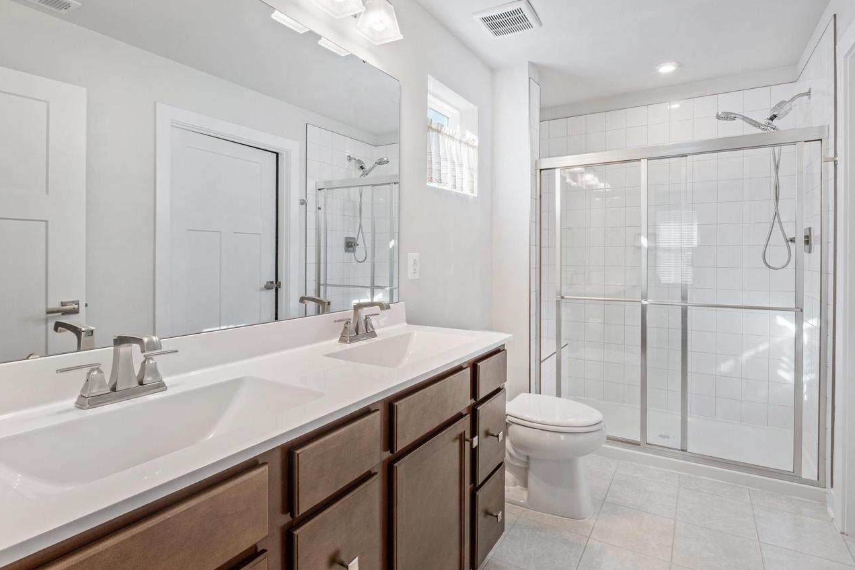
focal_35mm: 18
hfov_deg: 90.4
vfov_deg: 67.6
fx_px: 424
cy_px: 254
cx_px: 454
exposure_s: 1/4
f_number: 11
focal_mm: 10.5
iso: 200
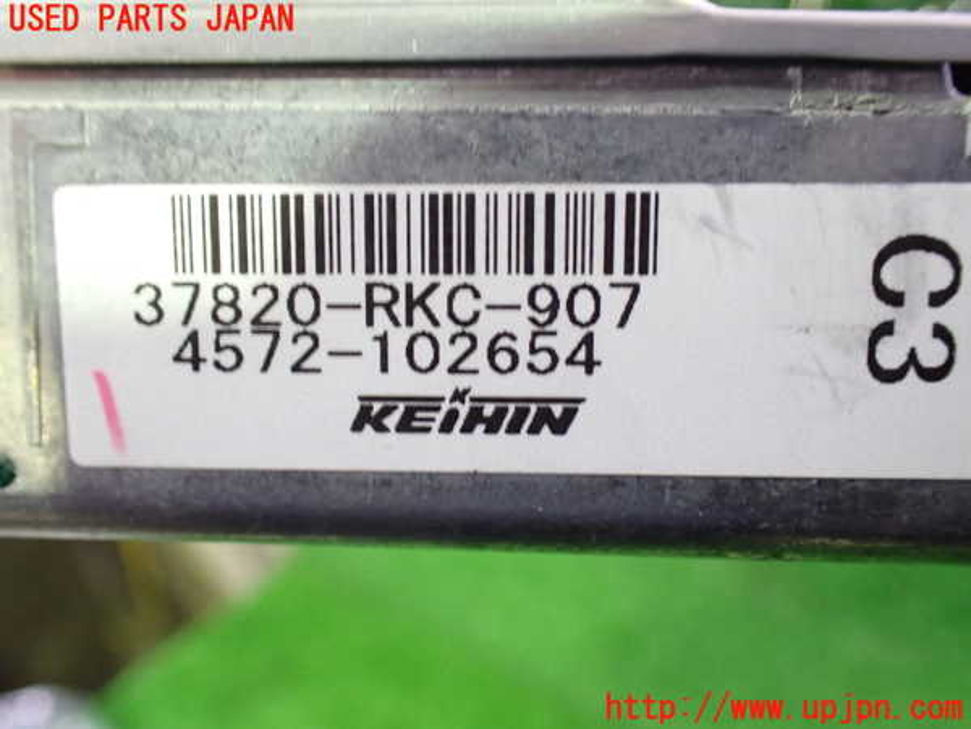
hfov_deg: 60.0
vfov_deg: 46.8
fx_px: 842
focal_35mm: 30
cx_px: 486
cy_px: 364
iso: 800
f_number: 2.3
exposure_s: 1/30
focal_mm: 5.4
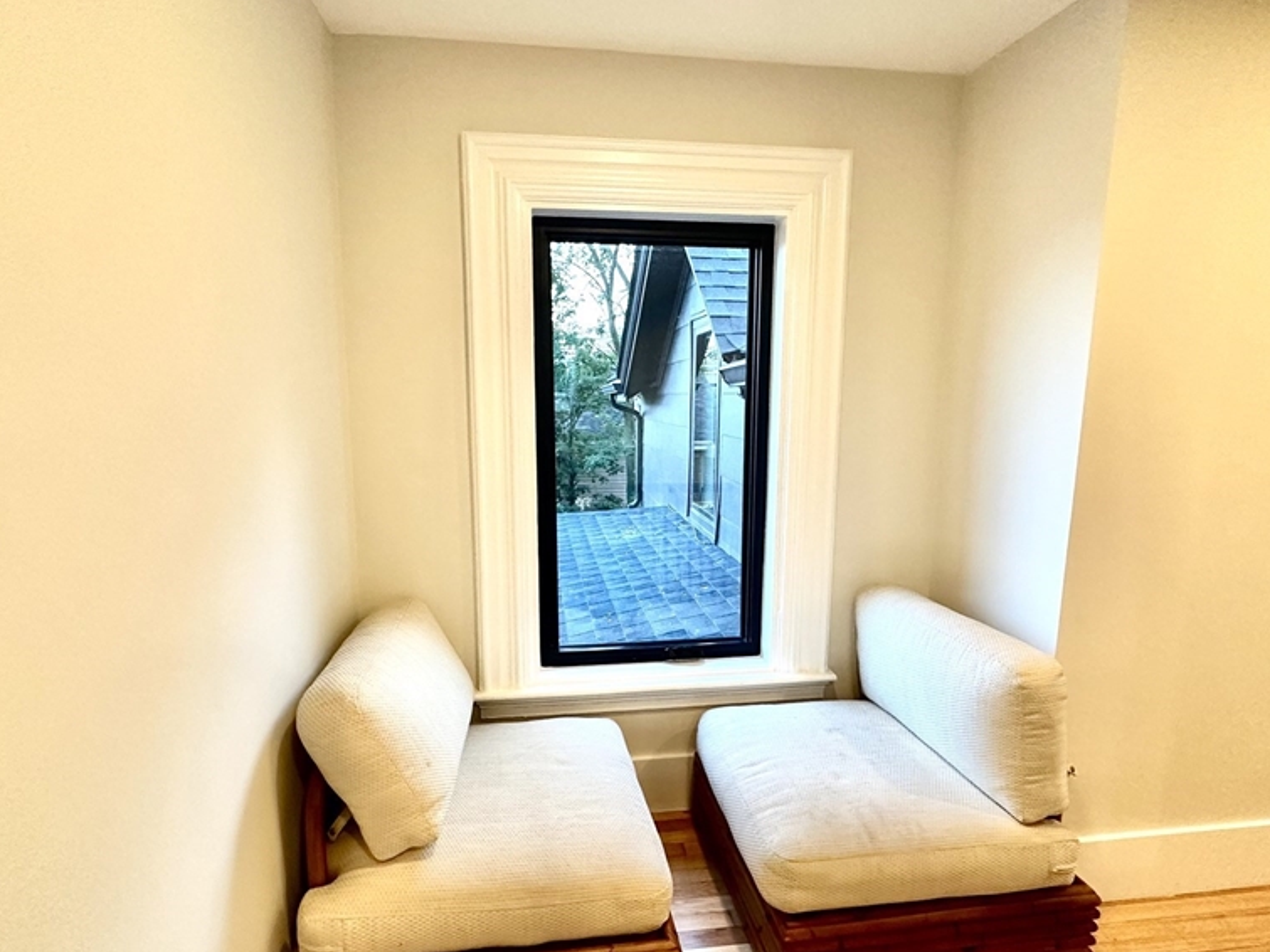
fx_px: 697
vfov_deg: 68.6
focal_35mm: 19
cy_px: 511
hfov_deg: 84.7
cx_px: 624
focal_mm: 2.22
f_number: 2.2
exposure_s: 1/120
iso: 320
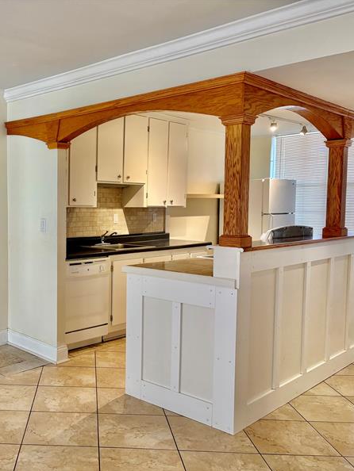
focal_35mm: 35
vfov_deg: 52.6
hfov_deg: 38.5
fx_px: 477
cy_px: 236
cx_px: 51
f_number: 1.6
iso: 125
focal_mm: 5.96
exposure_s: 1/87
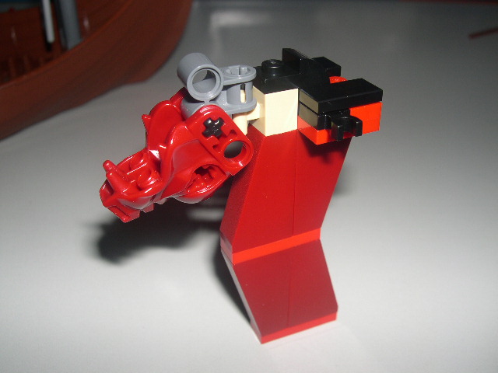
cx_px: 249
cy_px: 186
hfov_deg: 49.0
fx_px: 547
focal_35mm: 38
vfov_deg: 37.7
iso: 100
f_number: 7.6
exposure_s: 1/60
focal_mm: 8
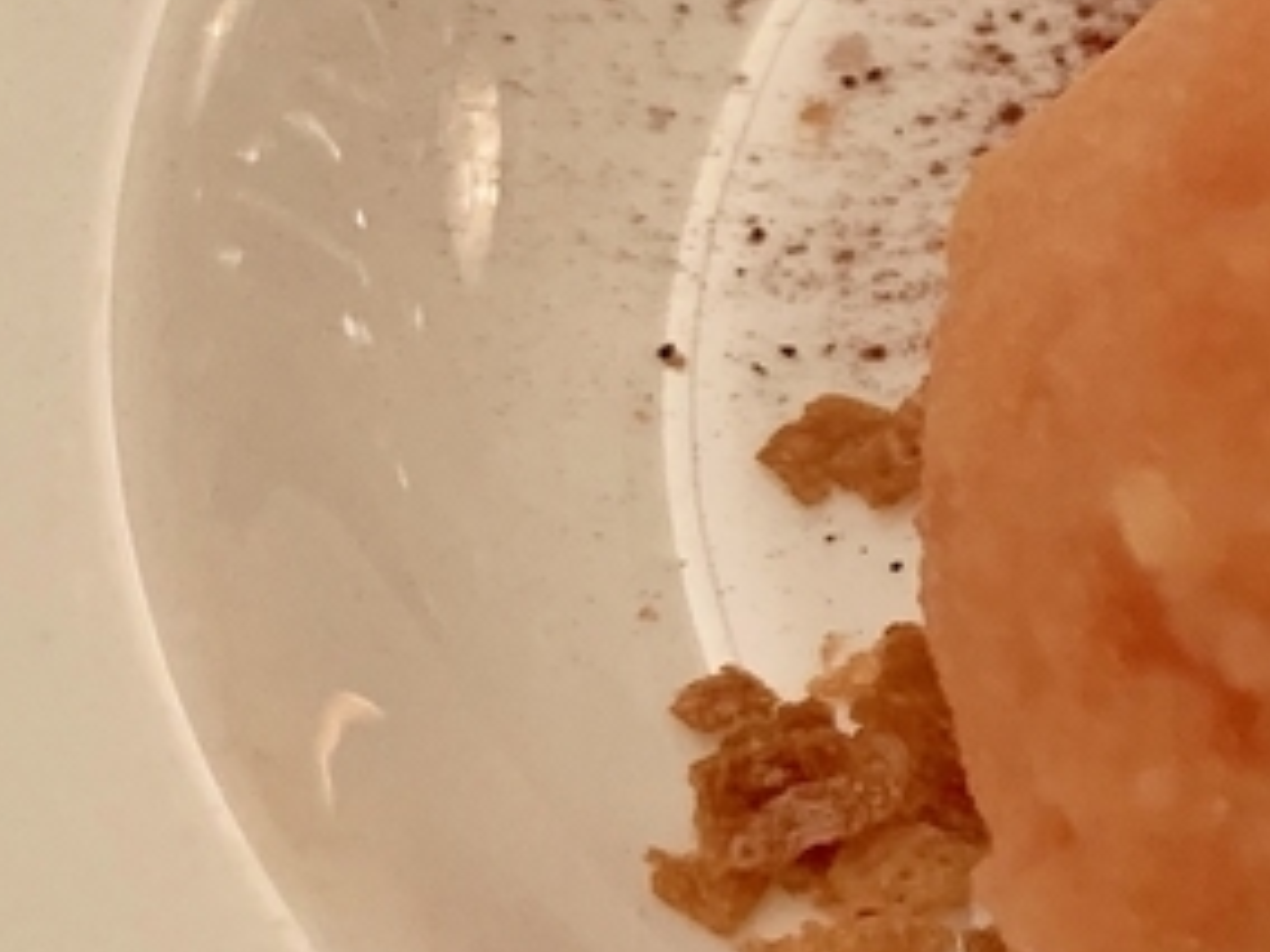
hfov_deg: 15.8
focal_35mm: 110
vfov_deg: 13.5
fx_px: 4036
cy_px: 581
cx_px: 2120
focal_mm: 4.25
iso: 320
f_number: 1.8
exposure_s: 1/60
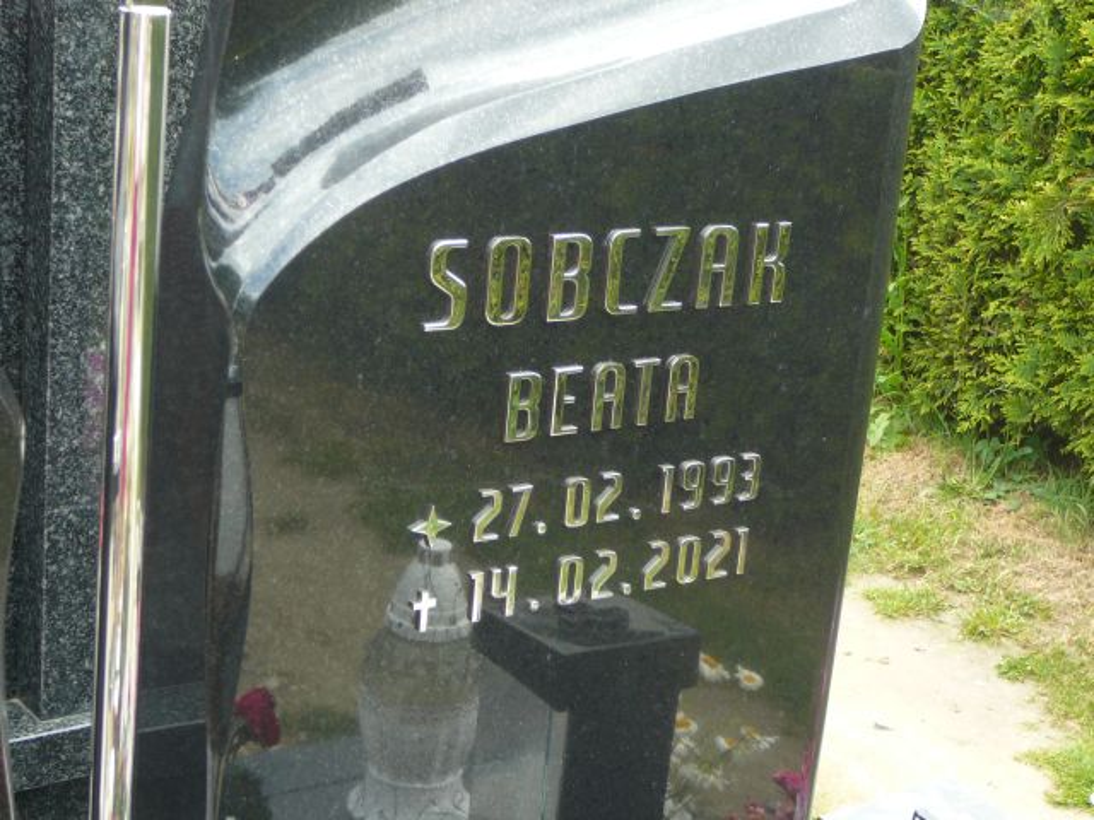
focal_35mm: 65
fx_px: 2054
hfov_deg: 29.8
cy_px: 410
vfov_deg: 22.6
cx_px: 547
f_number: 3.6
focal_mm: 9.7
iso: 80
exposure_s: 1/60
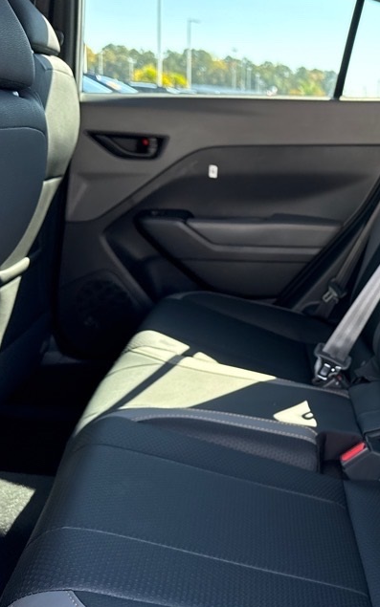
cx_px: 382
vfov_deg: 48.2
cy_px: 329
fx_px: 679
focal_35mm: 41
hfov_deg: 29.2
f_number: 1.78
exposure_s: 1/243
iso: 200
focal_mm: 6.76
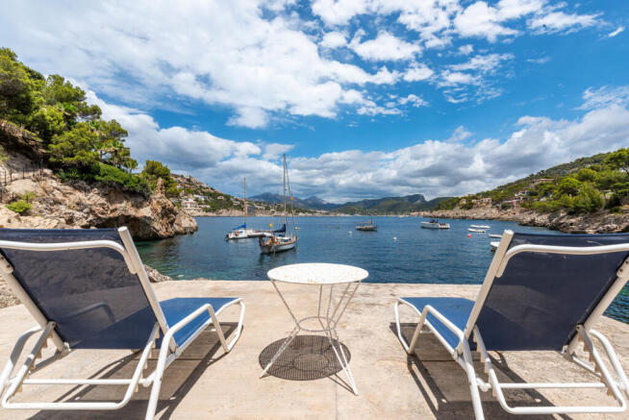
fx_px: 262
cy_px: 210
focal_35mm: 15
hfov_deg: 100.4
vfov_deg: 77.4
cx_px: 314
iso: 200
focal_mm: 15
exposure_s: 1/200
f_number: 14
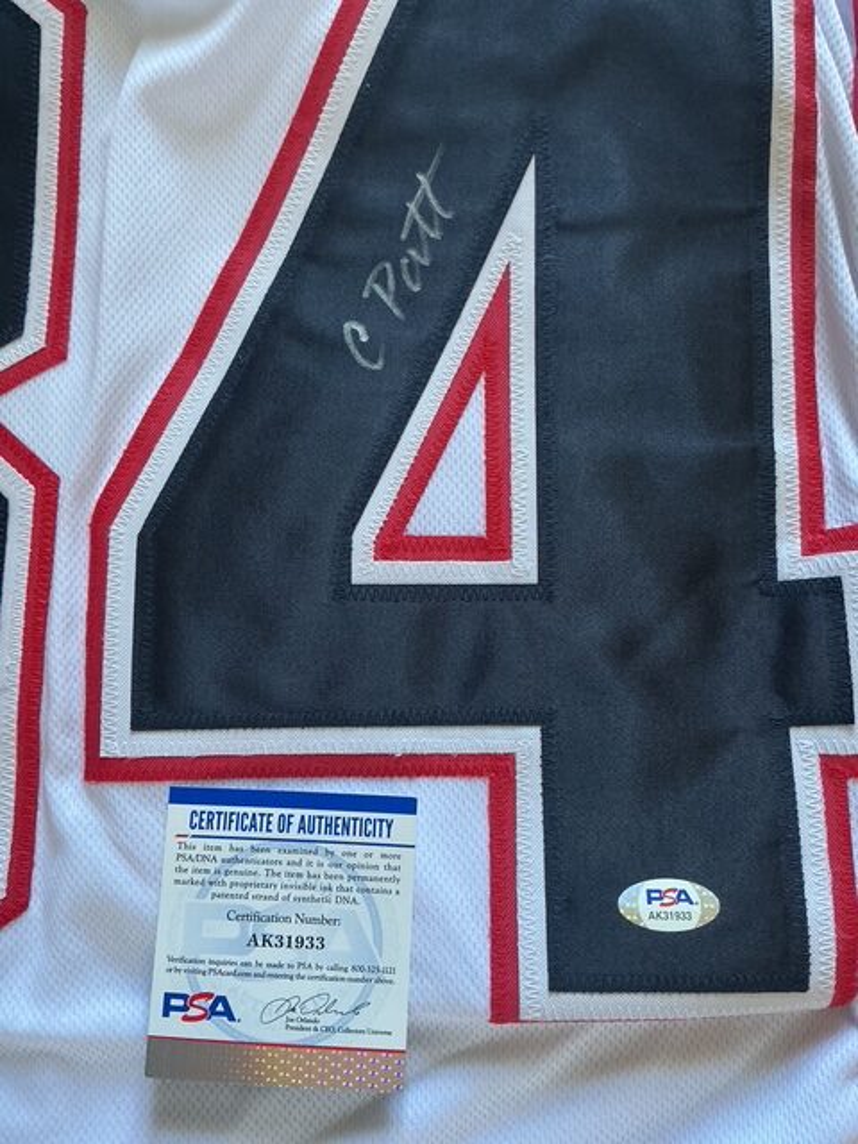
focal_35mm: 29
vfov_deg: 61.7
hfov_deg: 48.2
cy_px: 572
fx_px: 958
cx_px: 429
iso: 200
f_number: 1.8
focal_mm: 3
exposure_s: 1/40
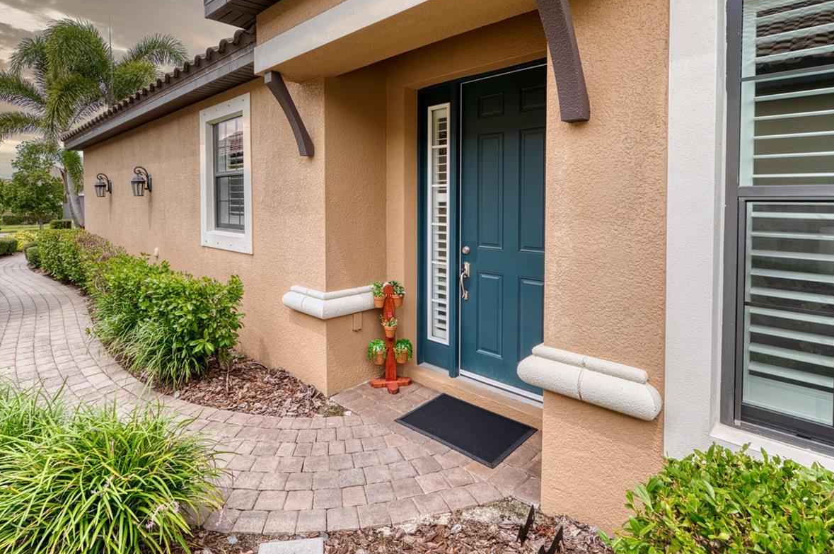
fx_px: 440
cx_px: 363
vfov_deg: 63.6
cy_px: 210
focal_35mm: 19
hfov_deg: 86.5
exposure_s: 1/1000
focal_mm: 14
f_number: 8
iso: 200
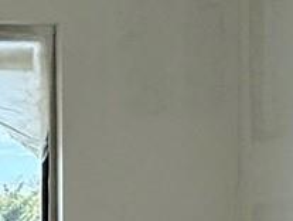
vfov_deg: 13.6
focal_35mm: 108
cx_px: -125
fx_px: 916
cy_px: 215
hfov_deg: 16.8
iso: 64
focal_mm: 2.22
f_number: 2.2
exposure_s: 1/472
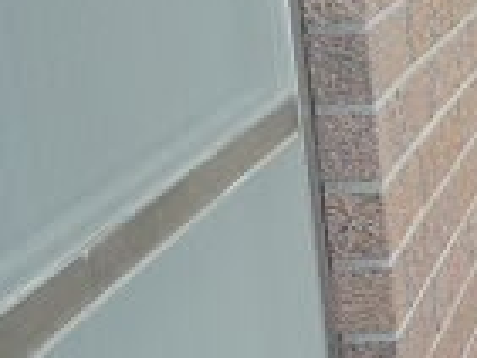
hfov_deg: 14.2
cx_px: 995
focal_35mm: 113
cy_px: 272
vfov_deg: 13.1
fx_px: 1558
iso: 100
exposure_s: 1/320
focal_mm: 4.4
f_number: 2.8
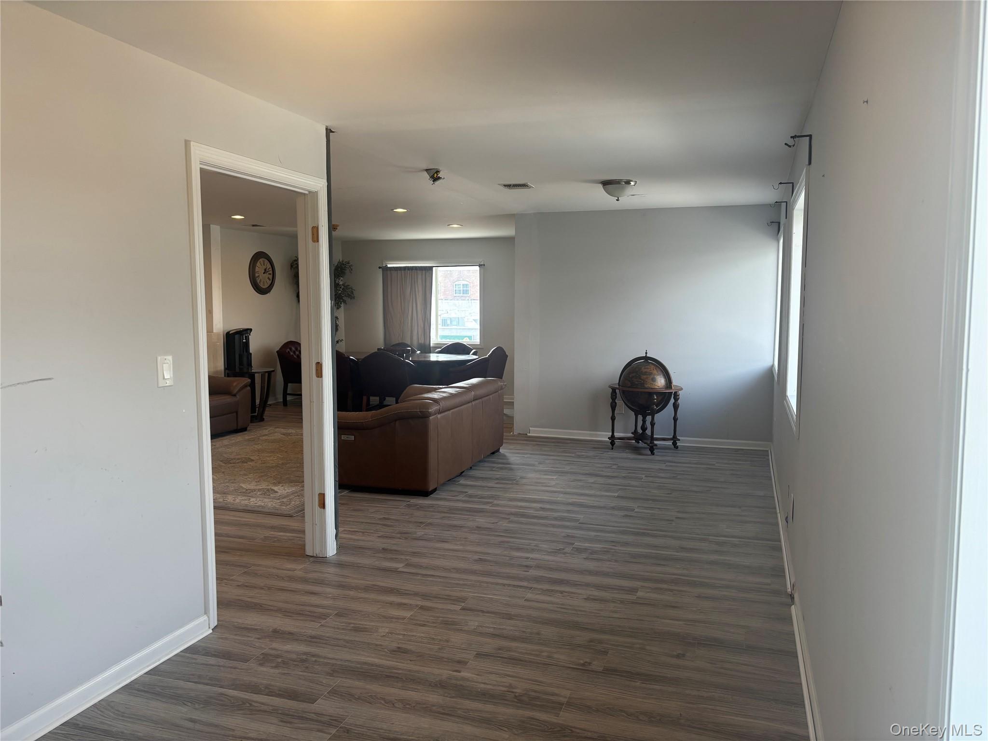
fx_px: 742
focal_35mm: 26
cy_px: 370
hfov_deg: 67.3
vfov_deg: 53.1
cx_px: 494
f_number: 1.6
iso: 64
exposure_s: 1/126
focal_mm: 5.96
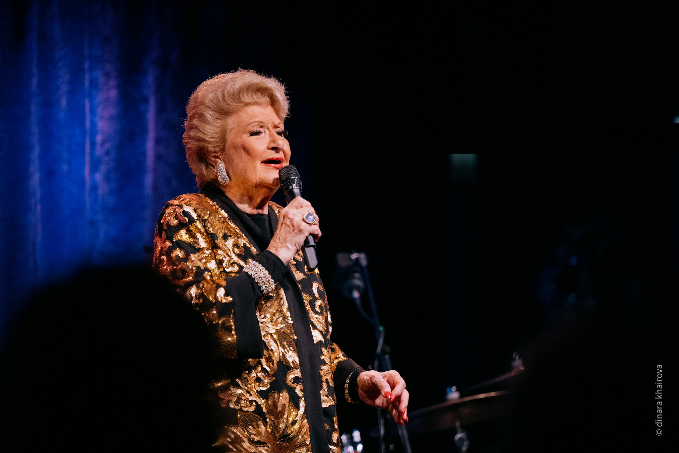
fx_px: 2829
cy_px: 226
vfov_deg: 9.1
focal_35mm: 150
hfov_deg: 13.7
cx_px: 340
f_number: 2.8
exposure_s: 1/320
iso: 1000
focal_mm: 150
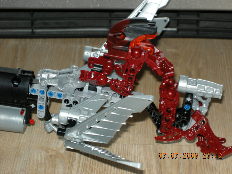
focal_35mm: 123
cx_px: 116
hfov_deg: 16.0
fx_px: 824
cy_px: 87
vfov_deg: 12.0
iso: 64
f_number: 5.3
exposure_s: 1/30
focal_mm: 26.3
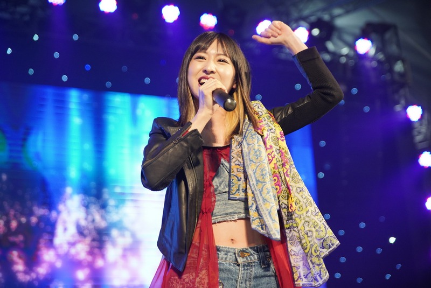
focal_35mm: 70
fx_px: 839
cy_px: 144
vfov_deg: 19.5
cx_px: 216
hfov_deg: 28.8
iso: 2500
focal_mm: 70
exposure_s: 1/500
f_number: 2.8
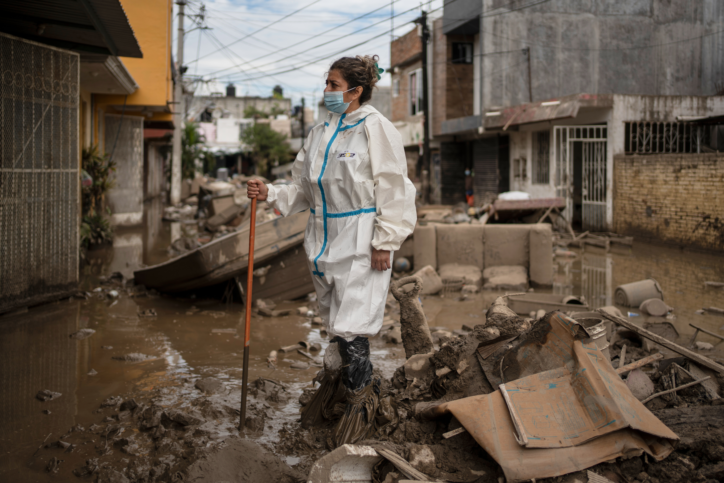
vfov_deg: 37.9
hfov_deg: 54.4
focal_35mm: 35
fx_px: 704
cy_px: 242
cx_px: 362
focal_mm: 35
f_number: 1.8
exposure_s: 1/2000
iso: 50
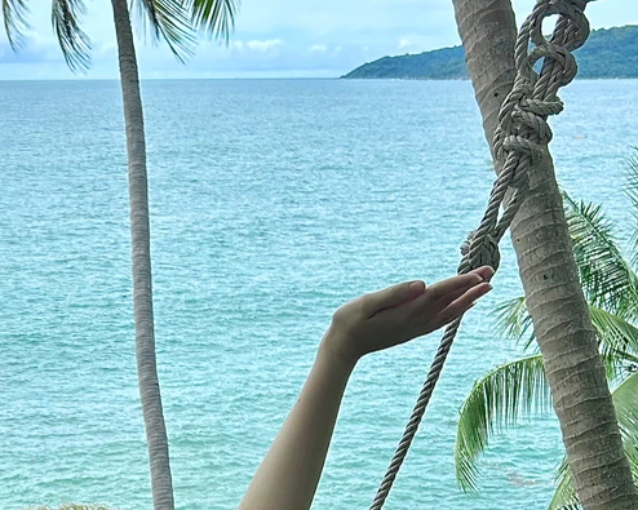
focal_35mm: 74
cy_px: 577
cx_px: 23
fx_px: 1397
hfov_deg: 24.7
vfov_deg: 19.7
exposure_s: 1/1089
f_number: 1.5
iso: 50
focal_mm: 5.7
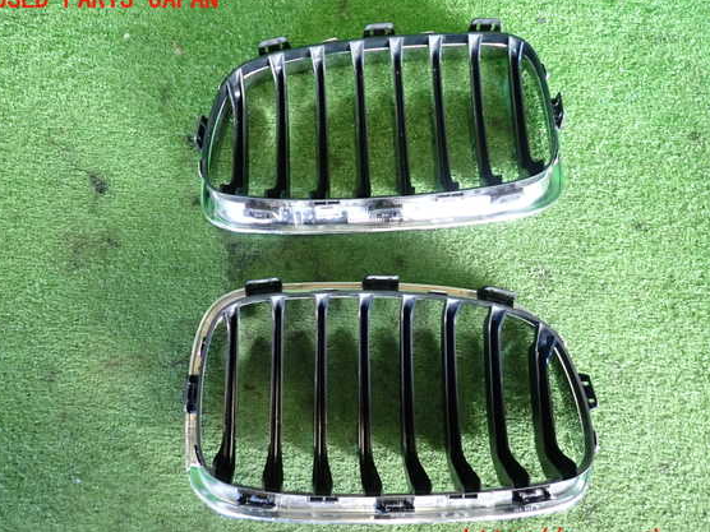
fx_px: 554
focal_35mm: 27
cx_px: 369
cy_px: 270
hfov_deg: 65.3
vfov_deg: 51.4
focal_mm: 4.5
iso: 320
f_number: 2
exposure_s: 1/30
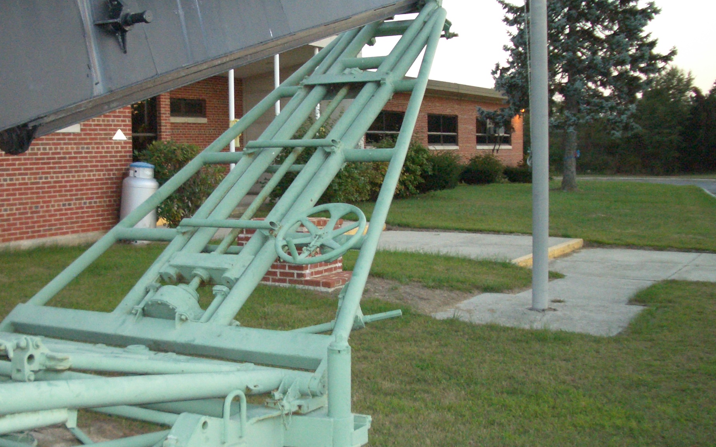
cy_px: 256
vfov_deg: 27.4
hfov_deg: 42.4
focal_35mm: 47
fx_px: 917
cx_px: 278
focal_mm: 5.8
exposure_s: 1/100
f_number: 2.6
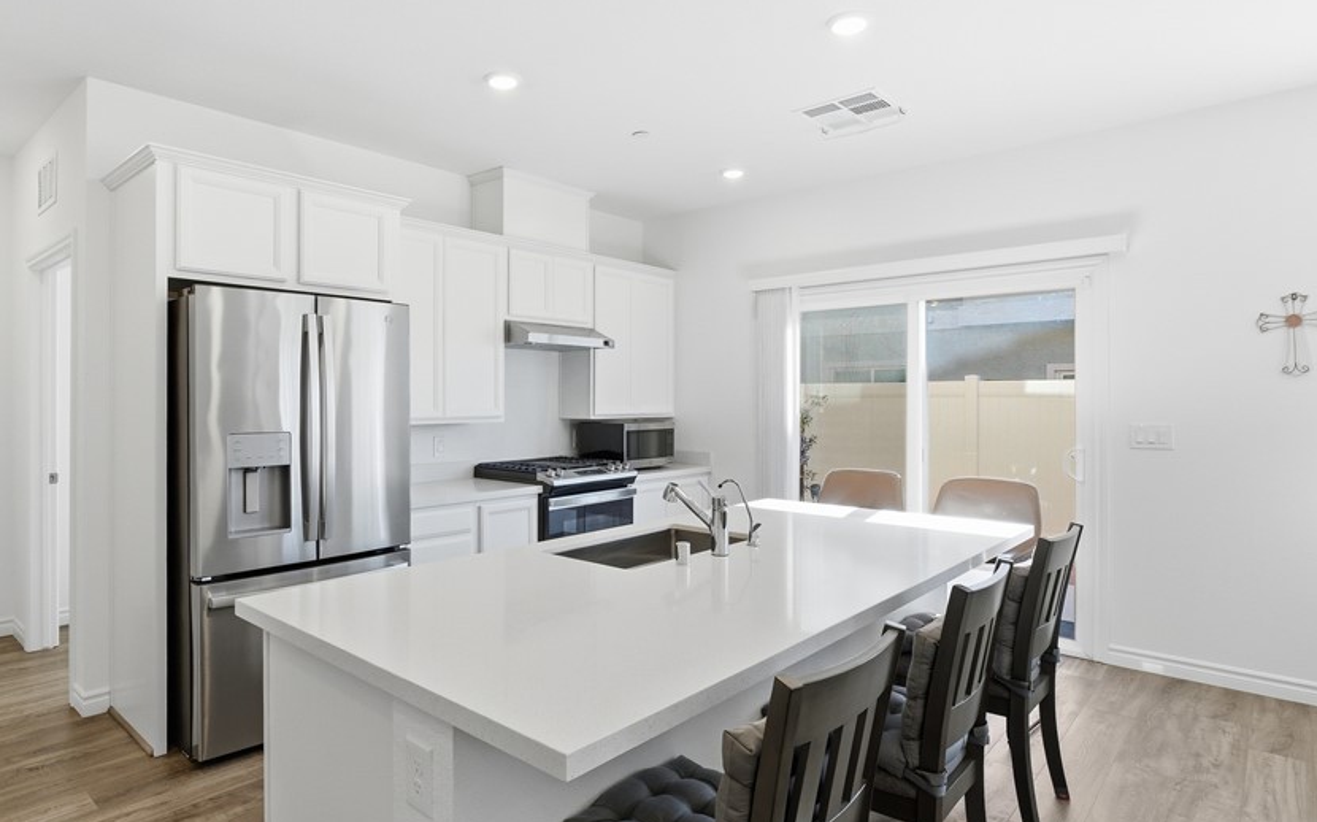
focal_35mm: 20
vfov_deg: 59.6
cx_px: 569
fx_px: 718
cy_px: 401
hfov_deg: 84.6
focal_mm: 10
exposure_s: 1/1600
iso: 500
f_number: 7.1
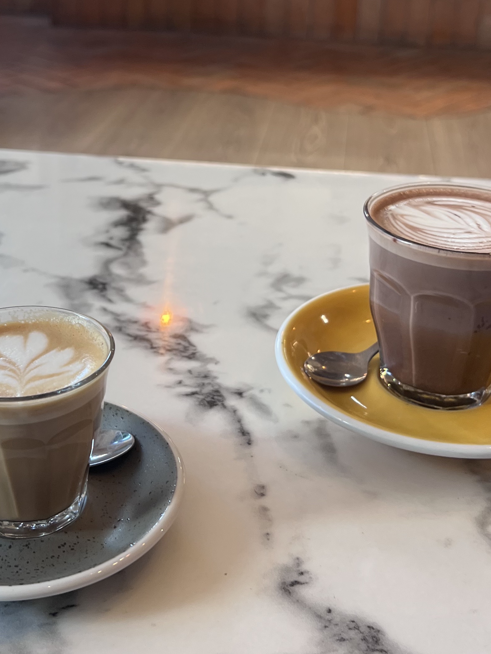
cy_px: 283
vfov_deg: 38.1
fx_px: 946
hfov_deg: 29.1
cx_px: 225
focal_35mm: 50
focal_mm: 5.7
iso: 80
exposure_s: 1/100
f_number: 1.5
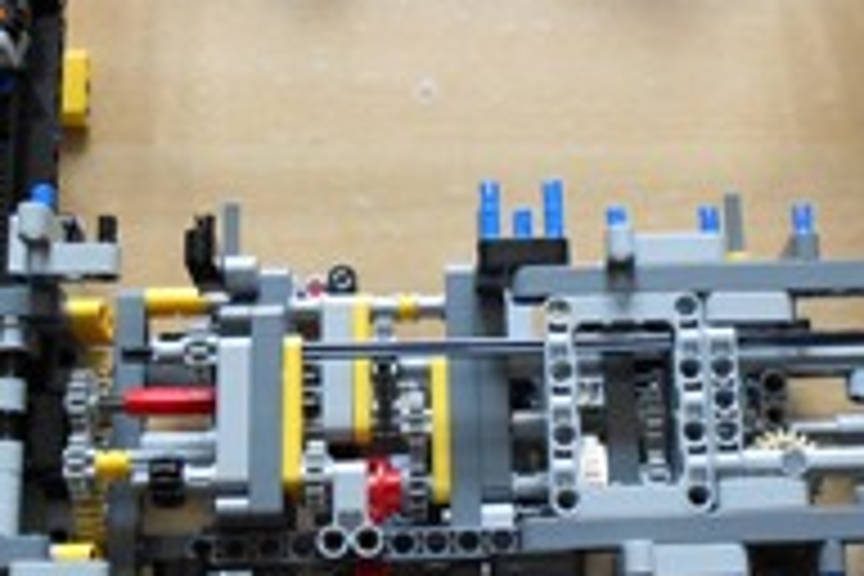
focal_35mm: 63
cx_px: 544
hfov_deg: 31.7
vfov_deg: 21.5
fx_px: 1512
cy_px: 396
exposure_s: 1/30
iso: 250
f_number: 3.2
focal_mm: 4.6
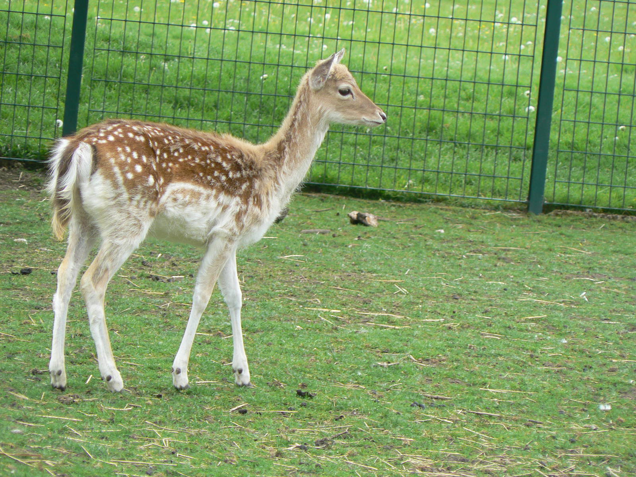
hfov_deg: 6.6
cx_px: 318
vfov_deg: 4.9
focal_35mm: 301
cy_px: 238
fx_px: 5530
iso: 80
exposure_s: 1/125
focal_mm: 50.1
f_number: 4.5
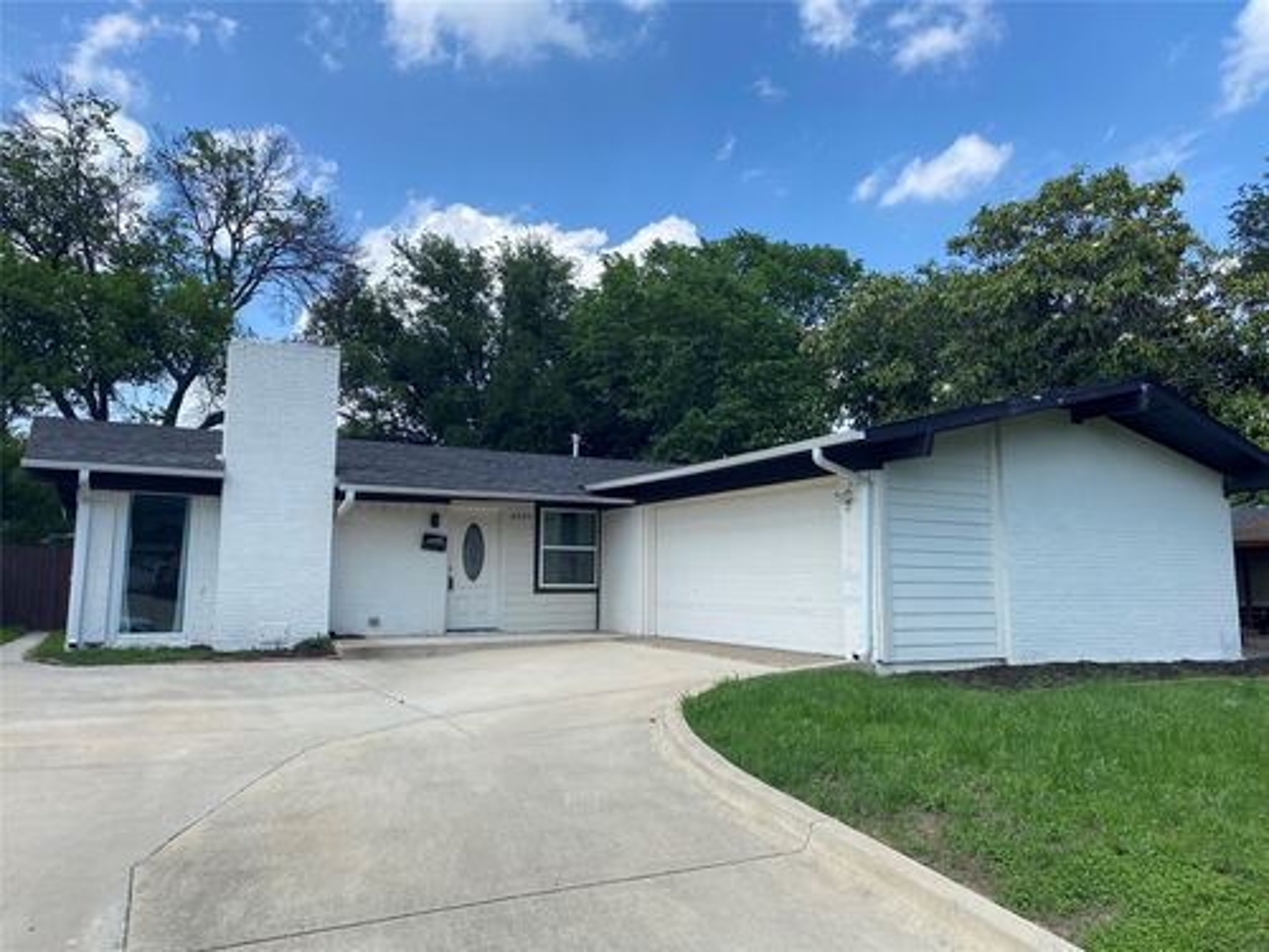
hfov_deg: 67.3
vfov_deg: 53.1
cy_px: 476
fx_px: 953
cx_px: 634
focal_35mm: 26
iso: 32
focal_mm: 4.25
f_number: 1.8
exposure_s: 1/2028
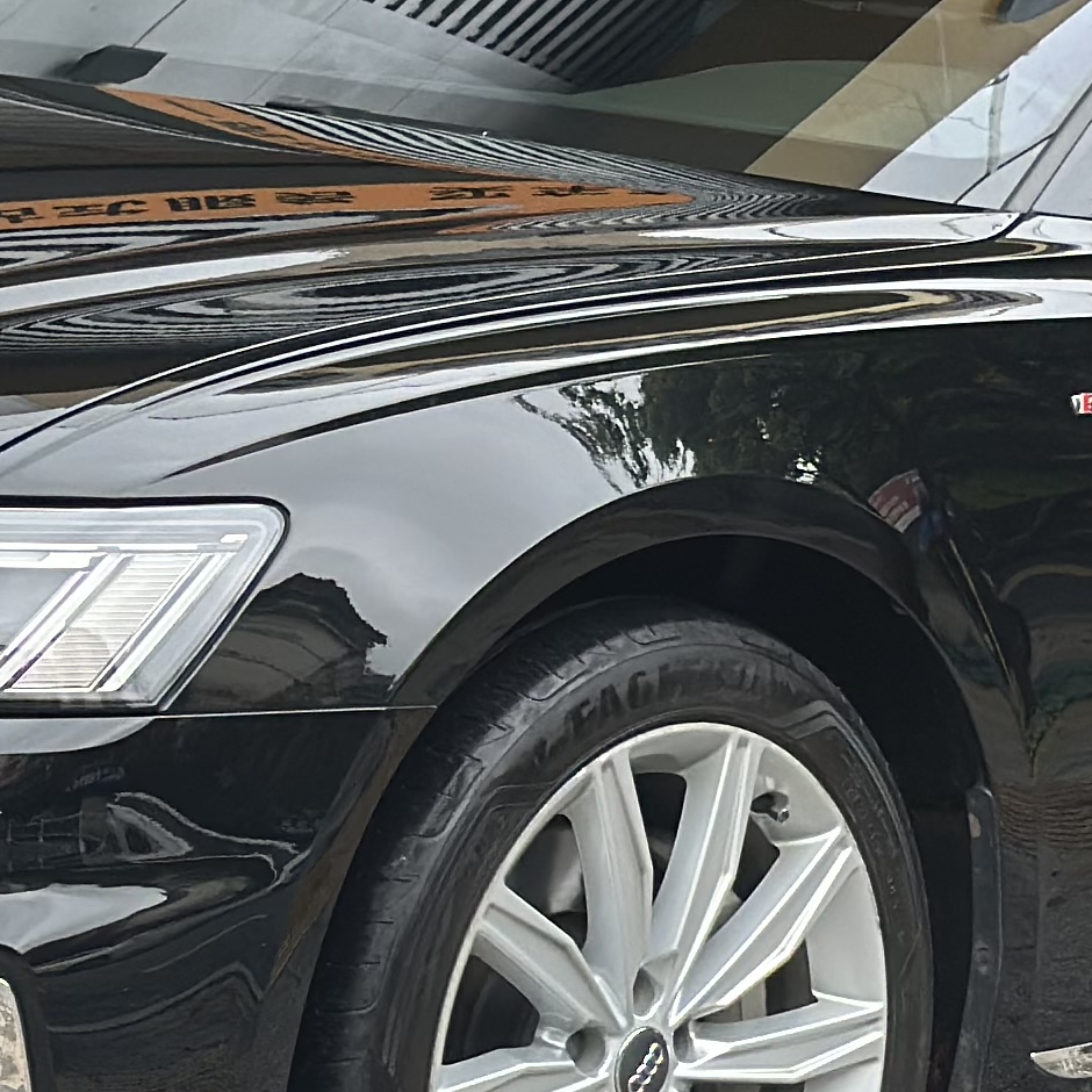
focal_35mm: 182
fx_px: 6496
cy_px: 60
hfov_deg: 9.6
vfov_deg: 9.6
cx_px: 511
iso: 100
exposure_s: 1/198
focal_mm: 6.86
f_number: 1.78
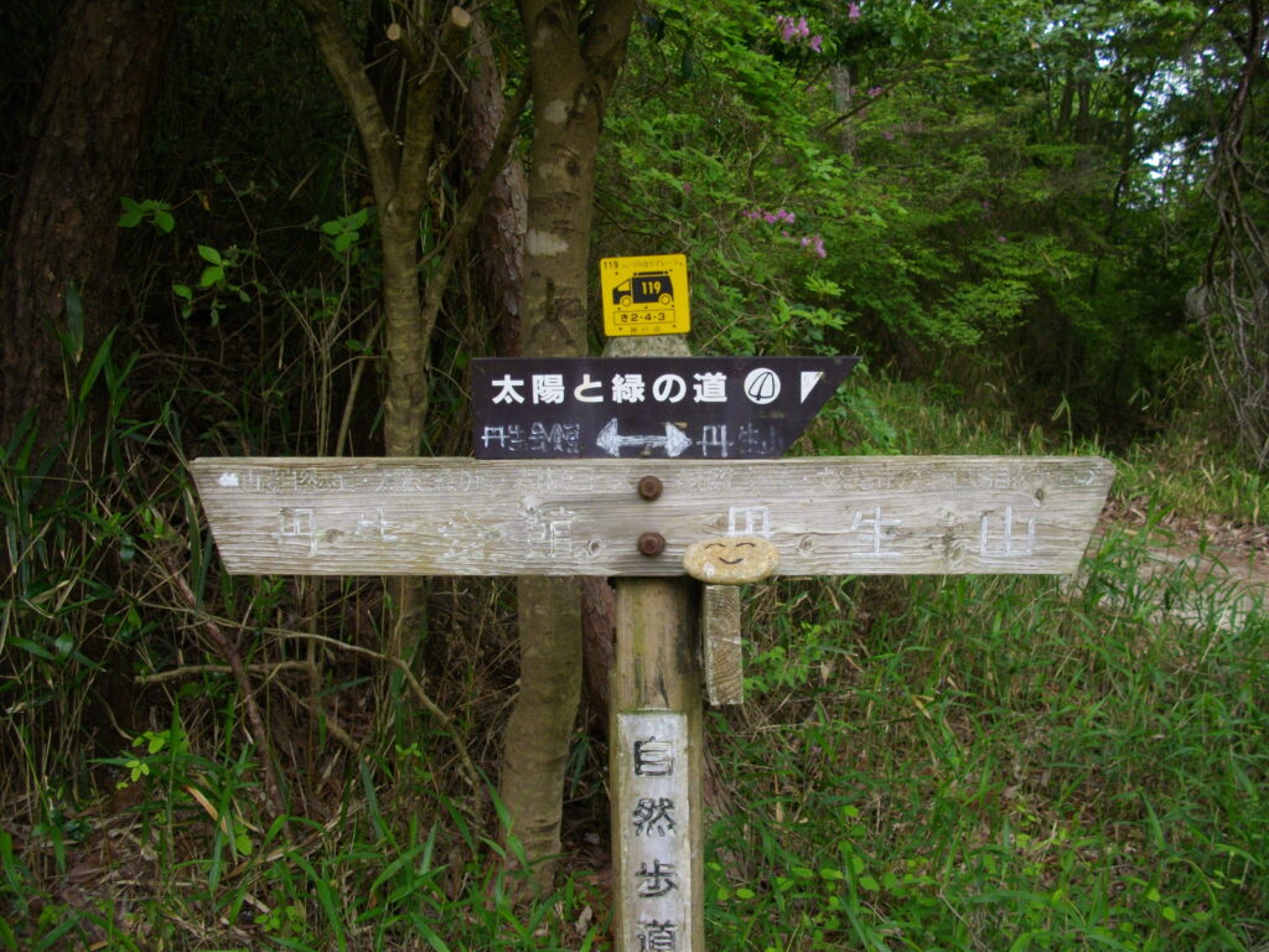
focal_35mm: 37
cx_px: 634
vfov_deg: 38.7
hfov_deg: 50.1
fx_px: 1356
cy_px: 476
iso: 100
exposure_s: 1/200
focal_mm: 6.2
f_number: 2.8
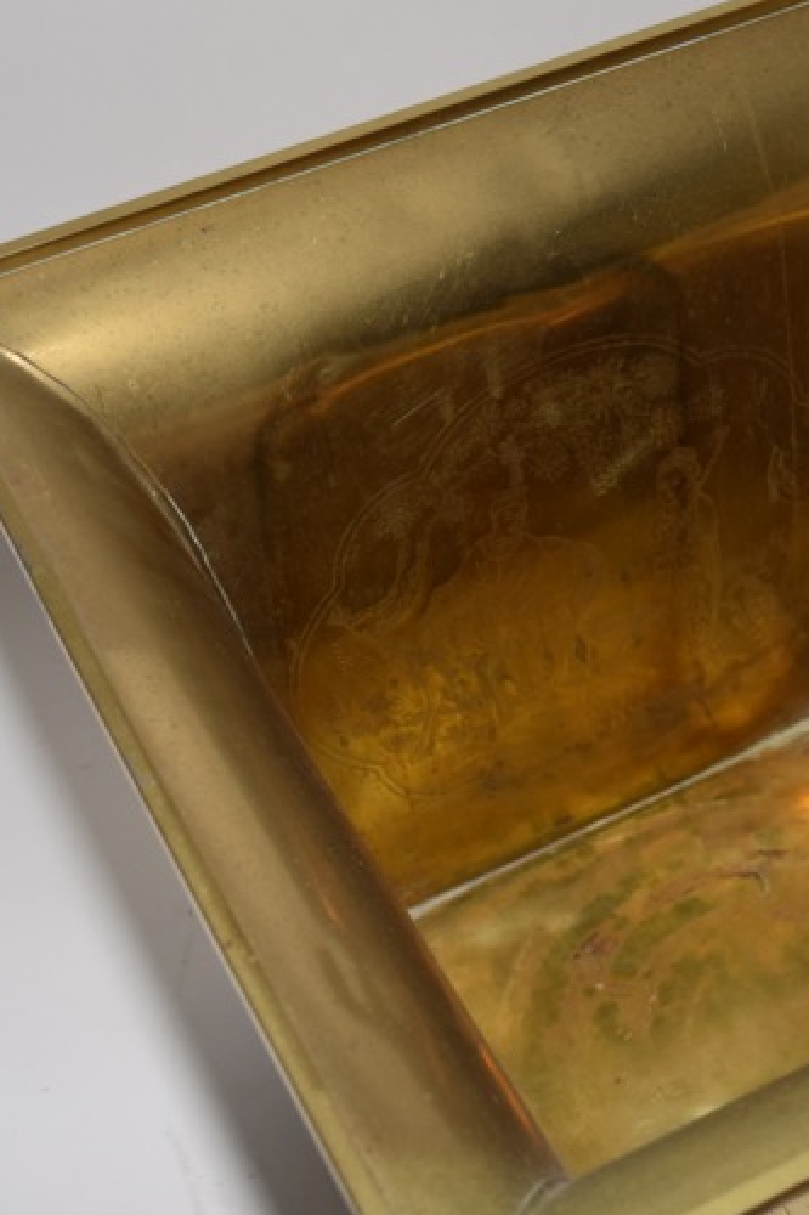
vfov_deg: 28.1
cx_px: 680
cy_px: 633
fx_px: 2428
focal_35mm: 72
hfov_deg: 18.7
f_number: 4.5
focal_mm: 24
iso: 280
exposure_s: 1/100
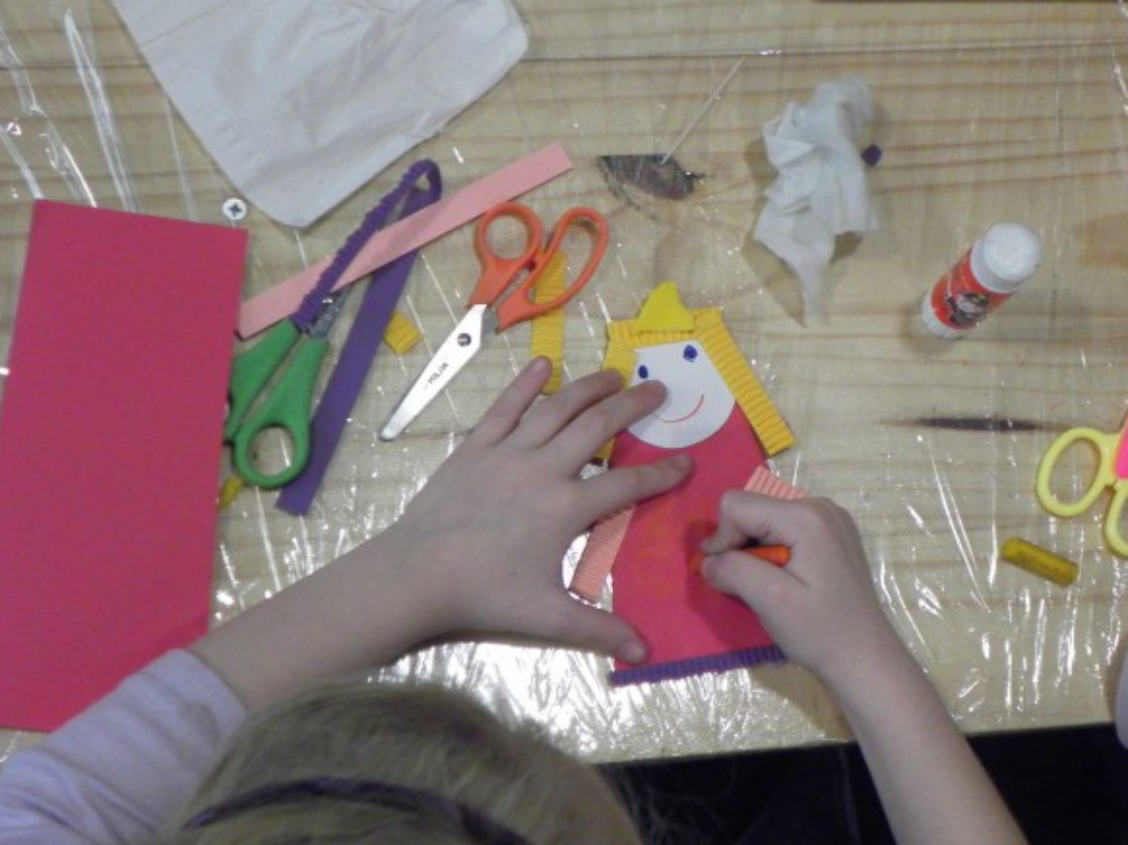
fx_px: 2508
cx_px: 669
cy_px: 441
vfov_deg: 19.1
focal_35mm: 77
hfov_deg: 25.3
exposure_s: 1/20
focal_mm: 11.4
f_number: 3.5
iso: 200
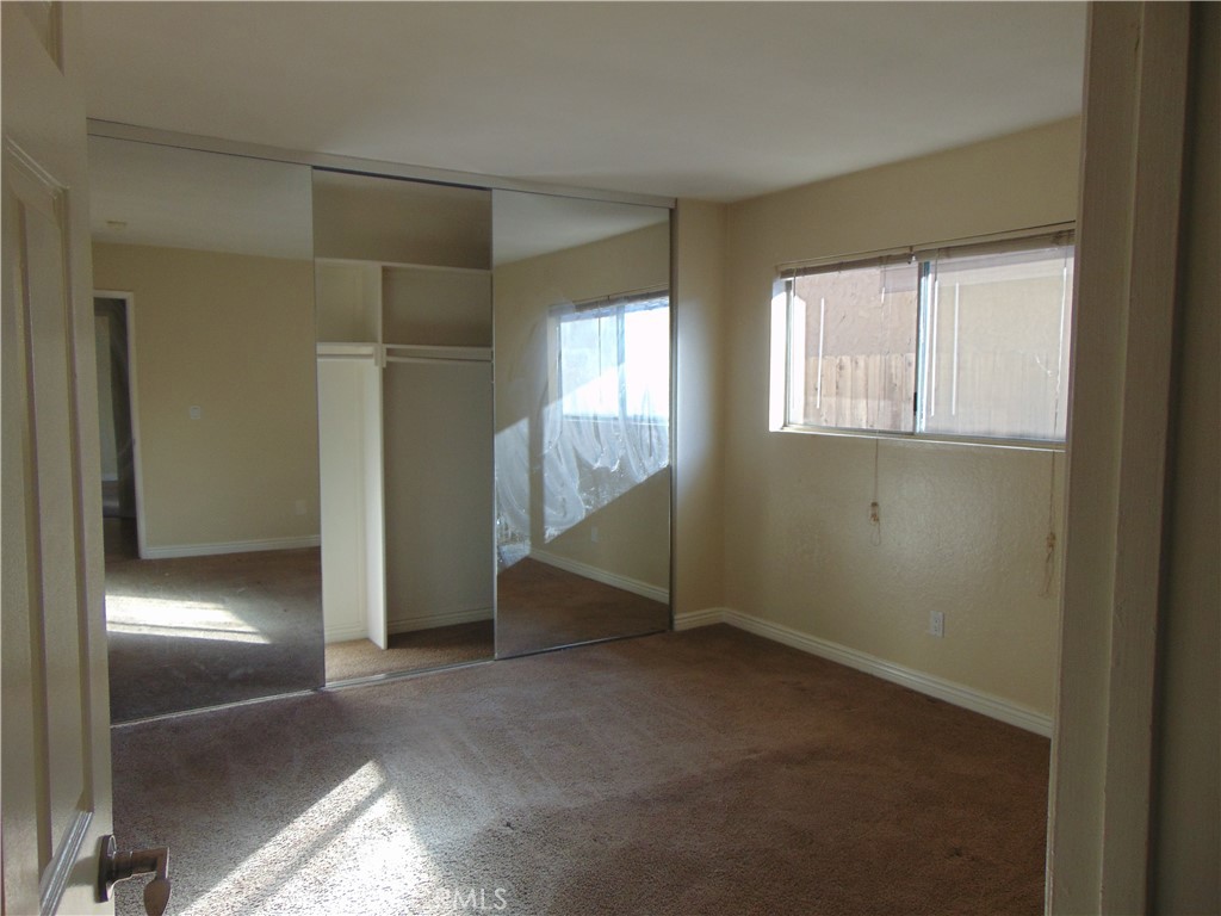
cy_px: 458
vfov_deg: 54.9
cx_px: 610
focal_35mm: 25
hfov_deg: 69.4
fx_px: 882
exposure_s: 1/100
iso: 80
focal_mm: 4.5
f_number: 3
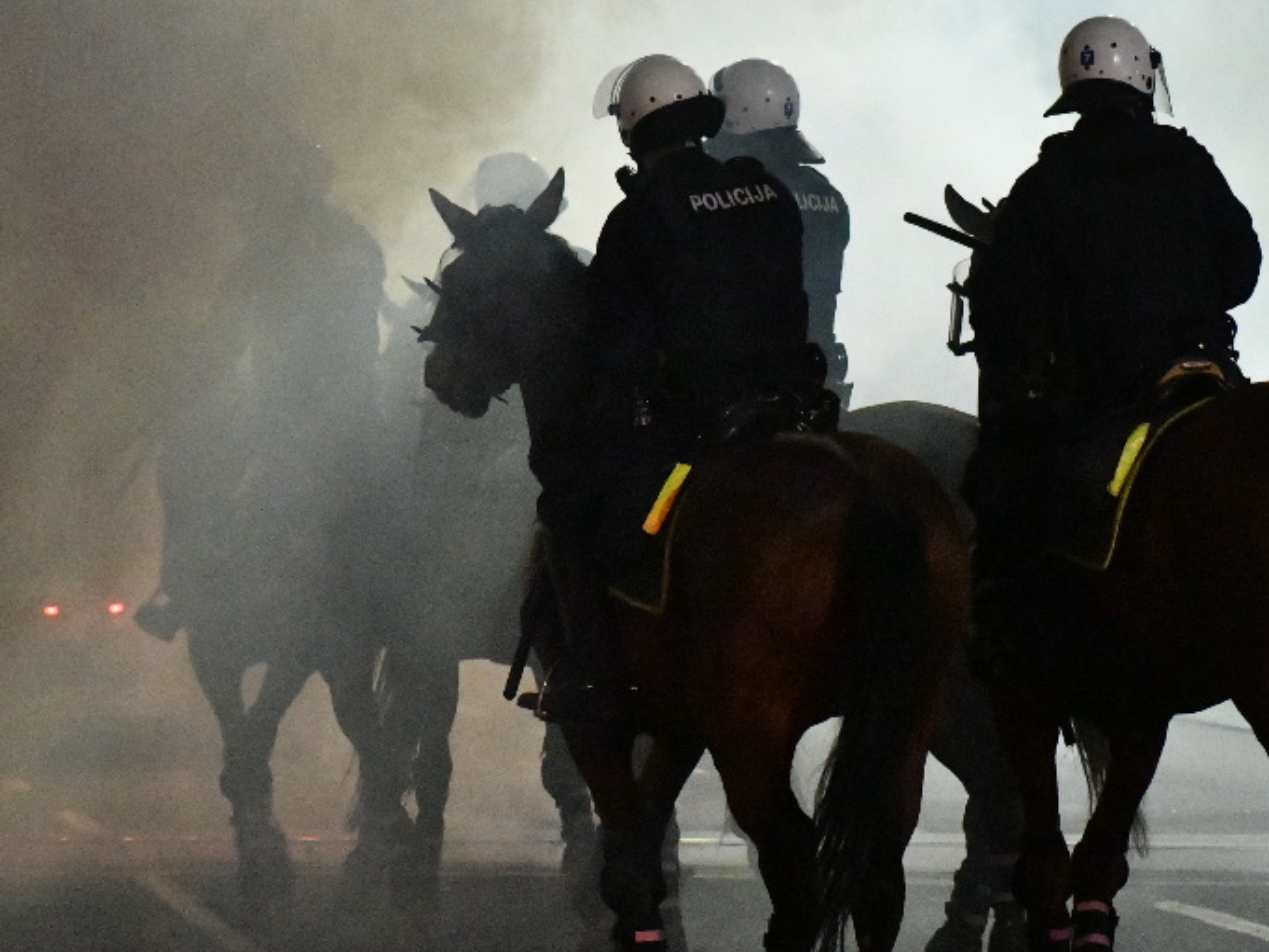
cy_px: 374
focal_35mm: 160
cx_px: 591
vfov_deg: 9.3
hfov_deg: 12.3
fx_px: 5867
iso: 16000
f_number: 3.2
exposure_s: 1/250
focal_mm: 70
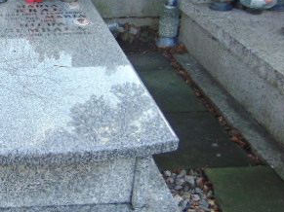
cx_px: 0
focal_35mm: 55
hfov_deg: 32.2
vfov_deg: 26.5
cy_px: 95
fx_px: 451
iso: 80
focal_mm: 4.5
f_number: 3
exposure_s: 1/100
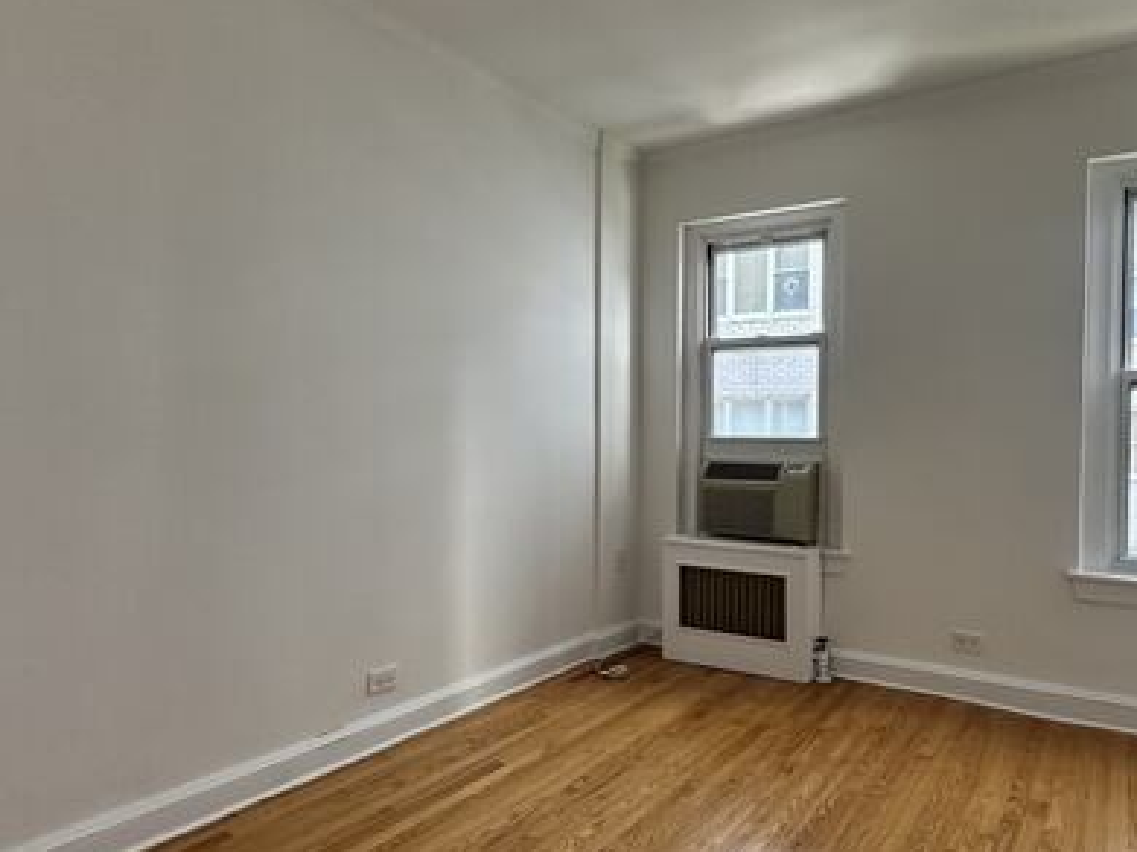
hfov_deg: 72.9
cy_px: 449
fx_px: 755
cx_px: 700
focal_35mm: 23
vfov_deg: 58.8
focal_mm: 2.22
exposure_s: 1/120
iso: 200
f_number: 2.2
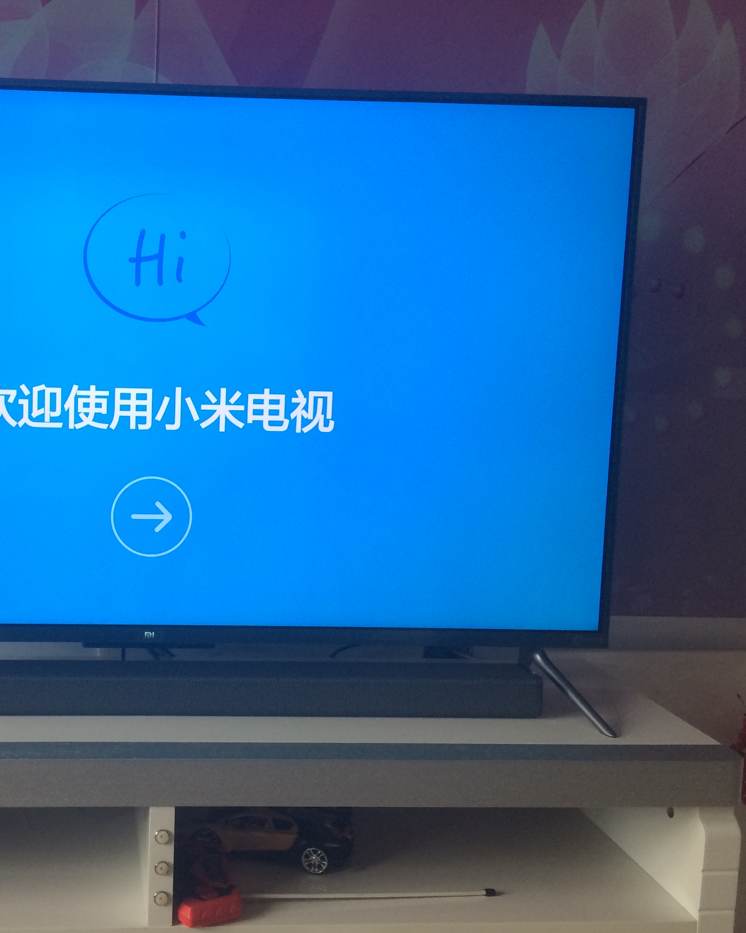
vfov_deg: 47.9
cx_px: 150
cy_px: 464
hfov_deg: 37.7
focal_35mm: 38
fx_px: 1049
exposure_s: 1/40
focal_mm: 4.15
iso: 32
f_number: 2.2
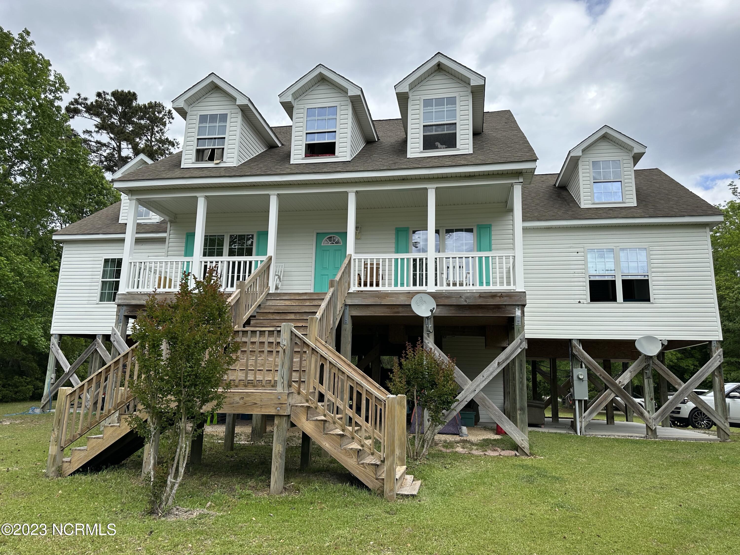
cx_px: 370
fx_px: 513
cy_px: 278
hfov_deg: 71.6
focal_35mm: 24
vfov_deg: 56.8
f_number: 1.78
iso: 80
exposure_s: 1/3247
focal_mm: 6.86
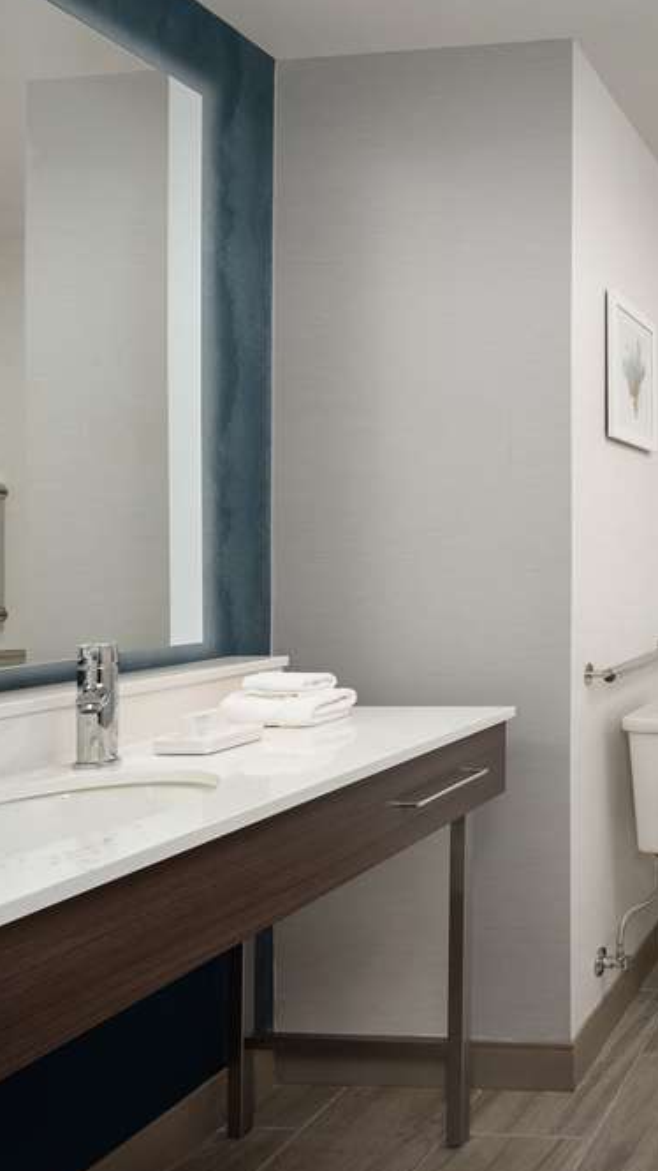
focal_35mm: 29
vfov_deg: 66.1
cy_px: 586
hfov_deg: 31.0
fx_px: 900
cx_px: 863
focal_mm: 18
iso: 400
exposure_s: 1/250
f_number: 11
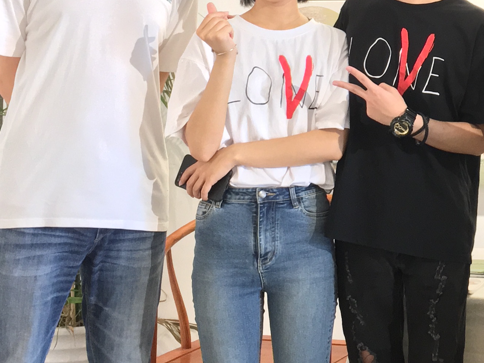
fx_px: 1244
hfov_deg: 20.9
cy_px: 6
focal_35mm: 89
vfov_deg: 16.3
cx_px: 544
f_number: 2.2
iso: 100
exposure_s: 1/33
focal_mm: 4.15
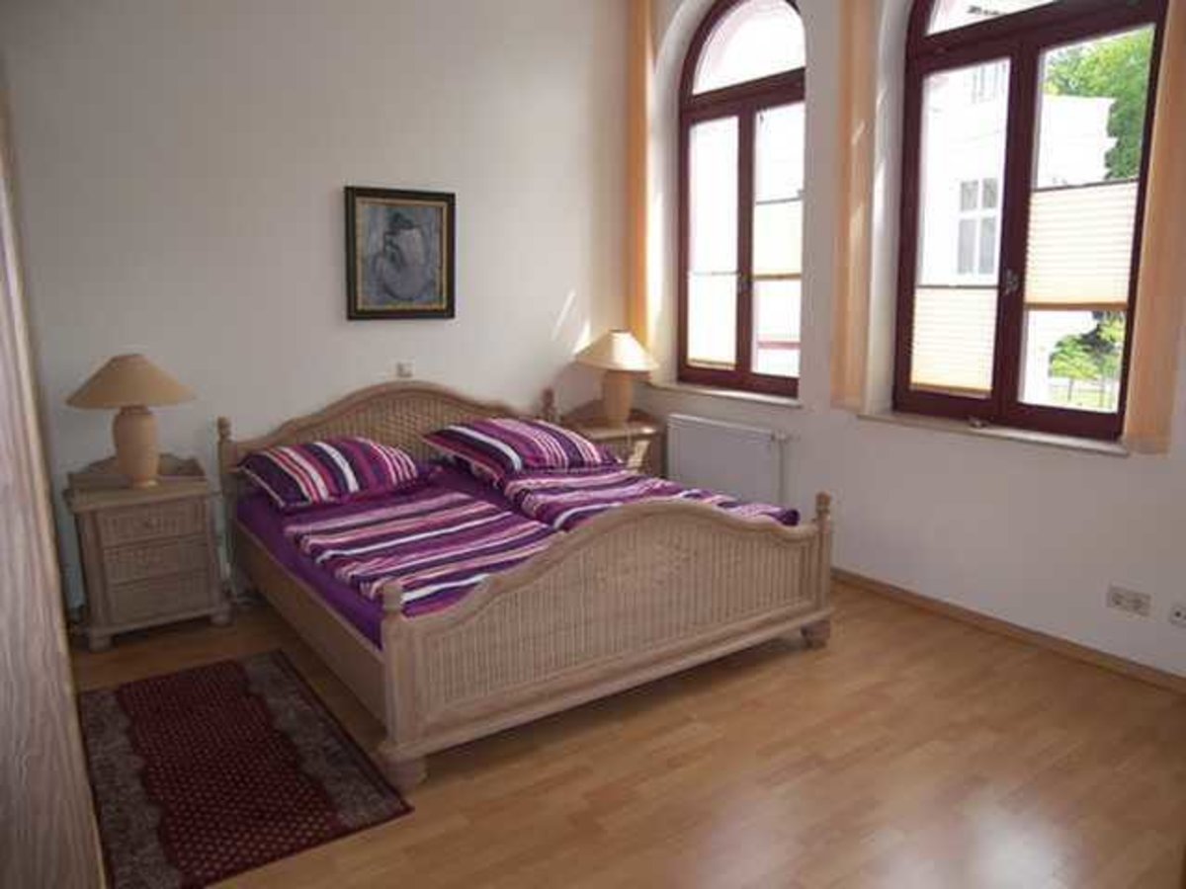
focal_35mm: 25
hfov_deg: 69.4
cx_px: 593
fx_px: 857
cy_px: 444
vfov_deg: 54.9
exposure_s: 1/100
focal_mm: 5.2
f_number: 2.8
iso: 50
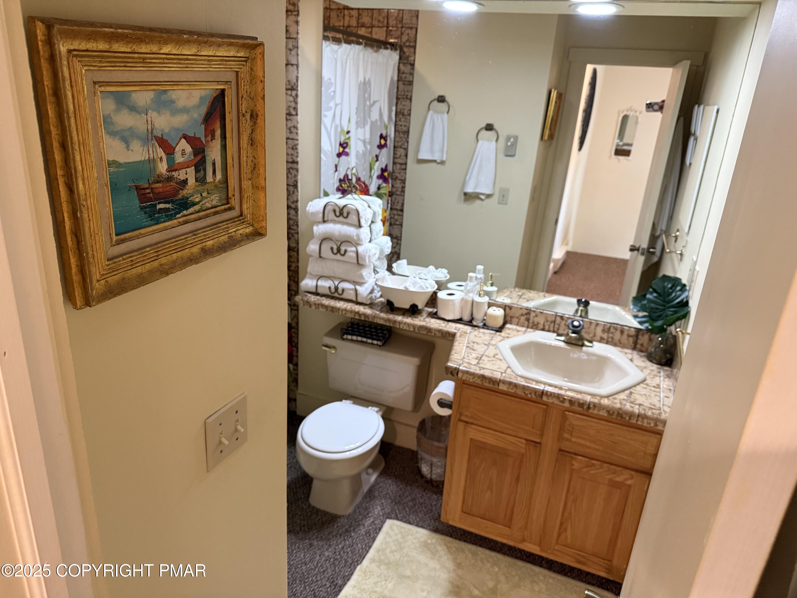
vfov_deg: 56.8
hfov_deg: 71.6
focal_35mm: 24
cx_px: 398
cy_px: 299
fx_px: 553
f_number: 1.78
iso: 500
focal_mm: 6.76
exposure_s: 1/60
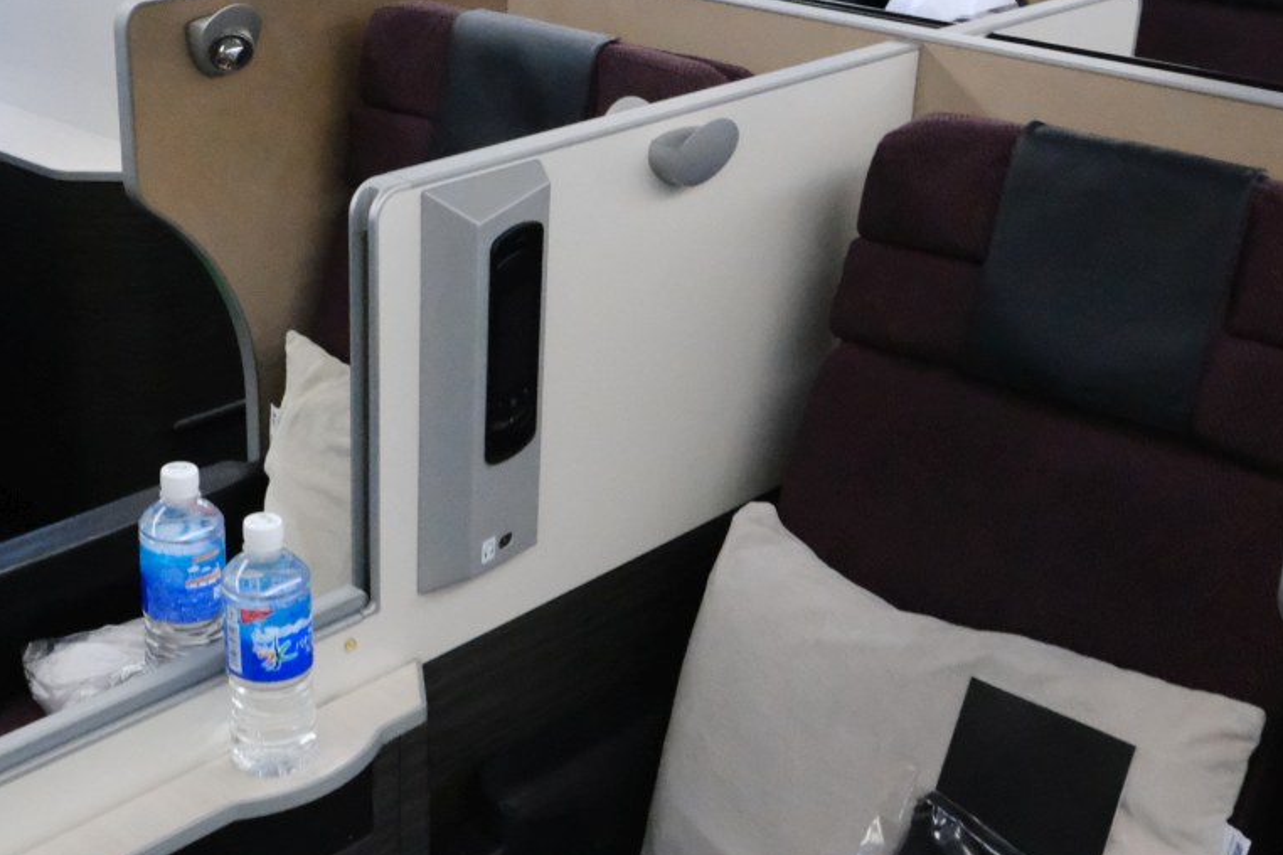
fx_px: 1817
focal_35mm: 51
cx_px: 418
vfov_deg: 26.4
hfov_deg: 38.4
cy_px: 522
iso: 12800
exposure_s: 1/20
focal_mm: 16
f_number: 8
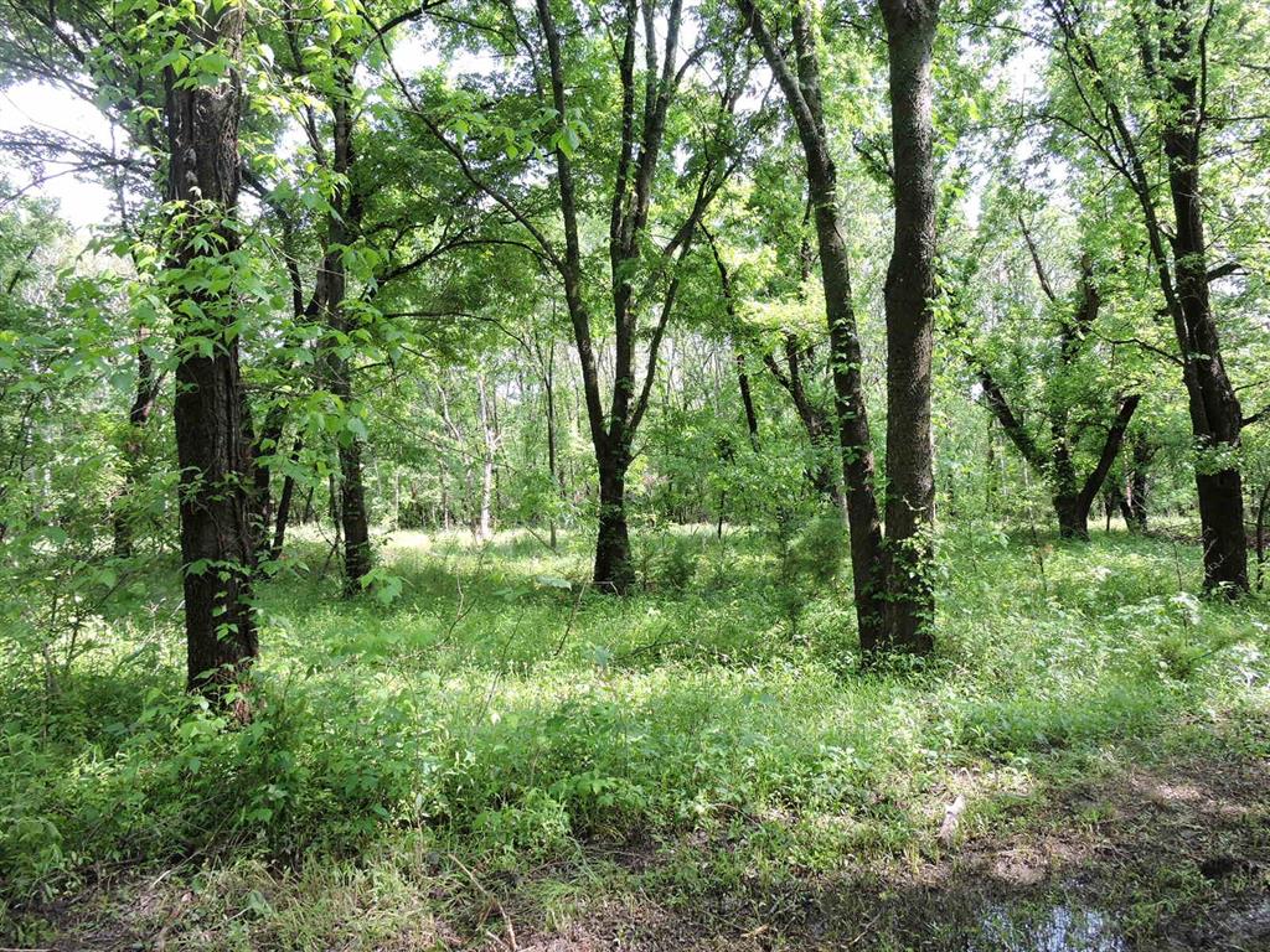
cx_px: 635
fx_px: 881
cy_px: 476
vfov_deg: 56.8
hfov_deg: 71.6
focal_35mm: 24
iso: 100
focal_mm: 4.3
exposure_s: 1/100
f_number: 3.3
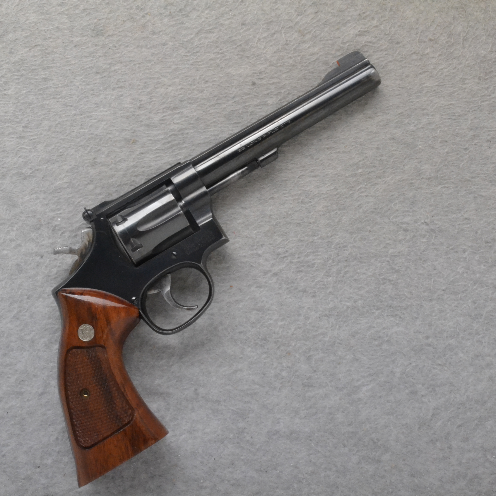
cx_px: 182
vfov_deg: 27.7
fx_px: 1005
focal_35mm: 62
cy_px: 250
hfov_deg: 27.6
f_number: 20
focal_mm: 32
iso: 3200
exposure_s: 1/125
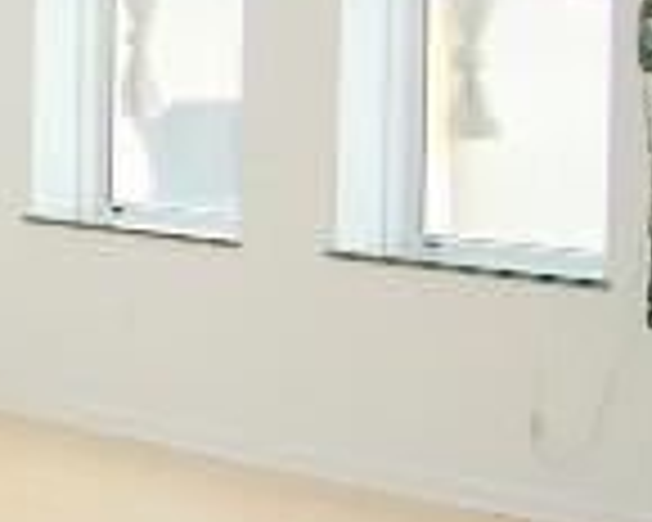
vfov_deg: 10.2
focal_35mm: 151
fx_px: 2914
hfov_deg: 11.4
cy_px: 81
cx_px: -692
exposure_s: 1/125
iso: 100
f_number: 2.8
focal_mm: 5.8
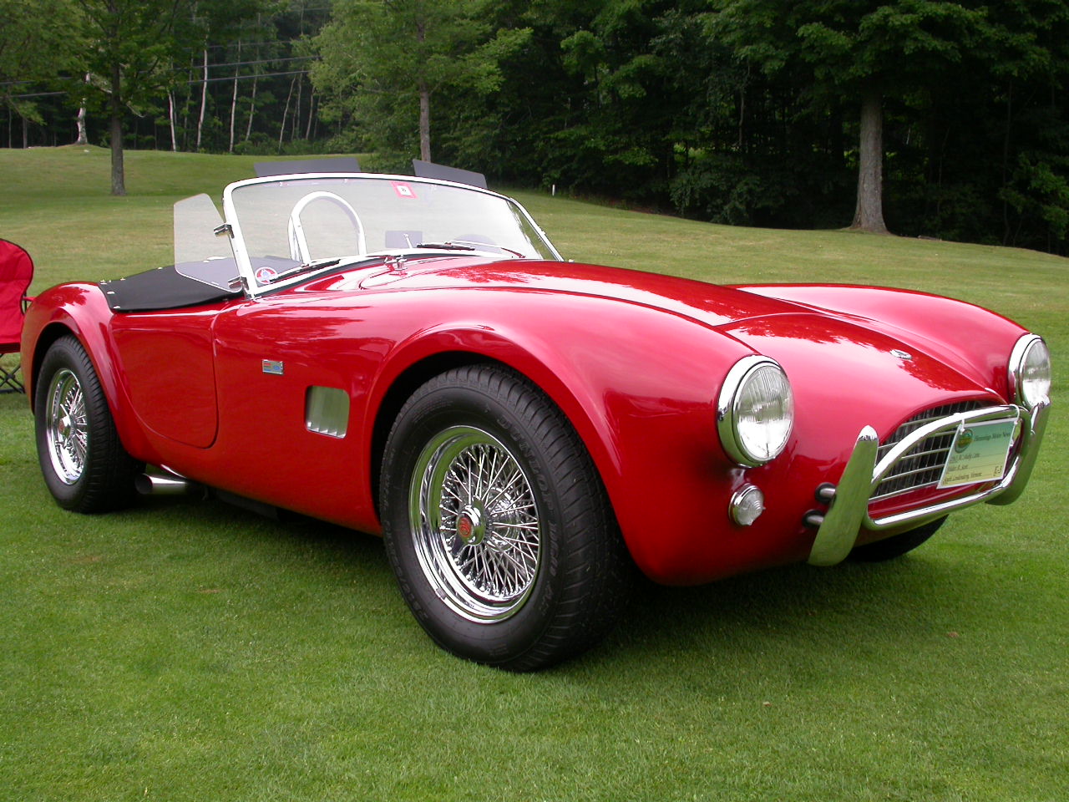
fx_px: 1174
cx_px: 534
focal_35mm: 38
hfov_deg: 49.0
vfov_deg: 37.7
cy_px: 401
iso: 100
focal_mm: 7.85
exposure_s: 1/151
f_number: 5.3
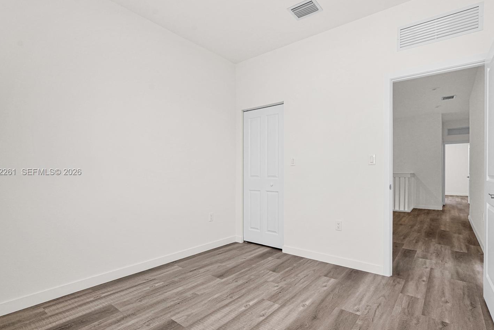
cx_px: 251
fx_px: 247
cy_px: 172
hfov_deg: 90.0
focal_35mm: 18
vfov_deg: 67.4
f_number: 8
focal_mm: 16
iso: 250
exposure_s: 1/30
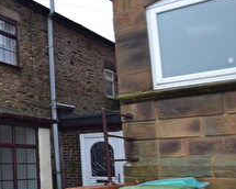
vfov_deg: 29.9
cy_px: 110
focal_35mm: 51
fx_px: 353
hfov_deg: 24.8
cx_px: -146
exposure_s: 1/160
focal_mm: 11
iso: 400
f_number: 6.3
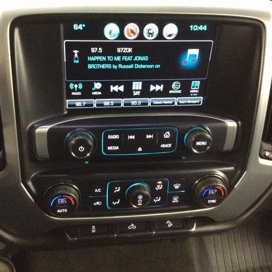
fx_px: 338
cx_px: 112
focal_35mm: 38
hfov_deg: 43.7
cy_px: 136
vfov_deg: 43.9
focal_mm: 3.3
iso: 400
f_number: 2.4
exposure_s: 1/15
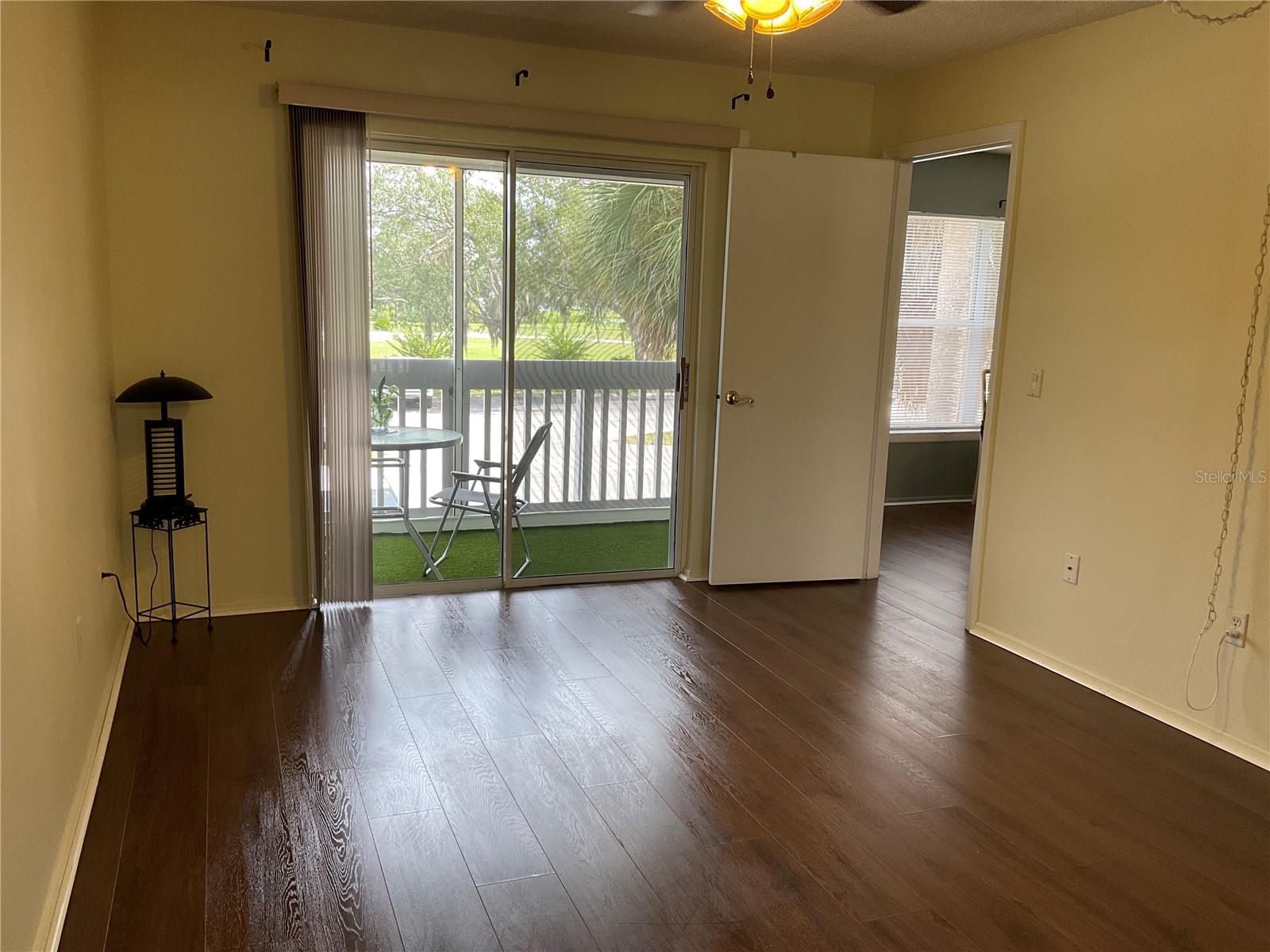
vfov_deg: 48.2
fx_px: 1064
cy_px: 476
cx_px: 635
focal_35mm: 29
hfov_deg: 61.7
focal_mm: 3
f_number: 1.8
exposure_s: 1/120
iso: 64
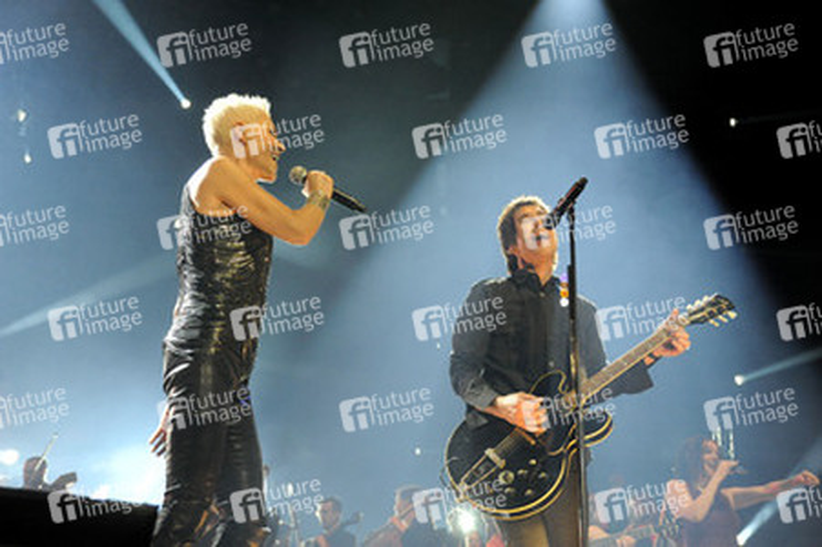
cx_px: 411
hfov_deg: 41.1
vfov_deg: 28.0
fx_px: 1095
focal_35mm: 48
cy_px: 274
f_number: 5.6
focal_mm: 48
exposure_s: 1/200
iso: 5000
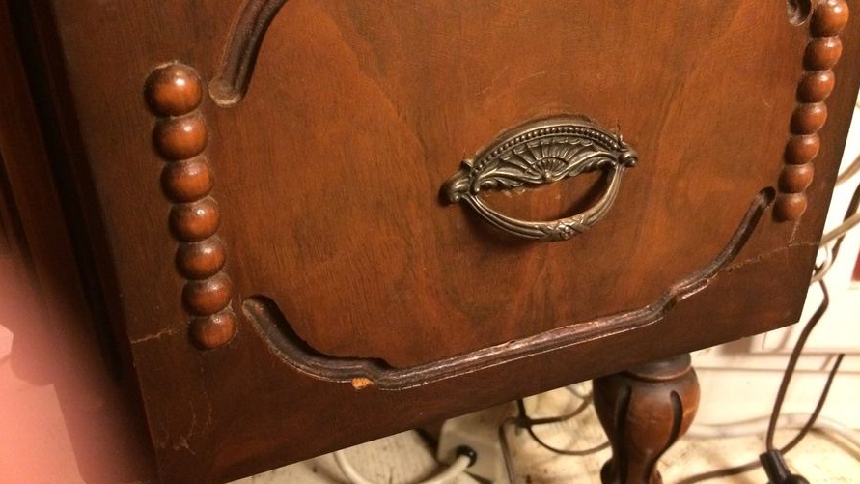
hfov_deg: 59.5
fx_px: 752
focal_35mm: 33
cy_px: 203
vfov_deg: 35.5
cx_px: 431
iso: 320
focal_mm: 4.12
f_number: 2.2
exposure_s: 1/15
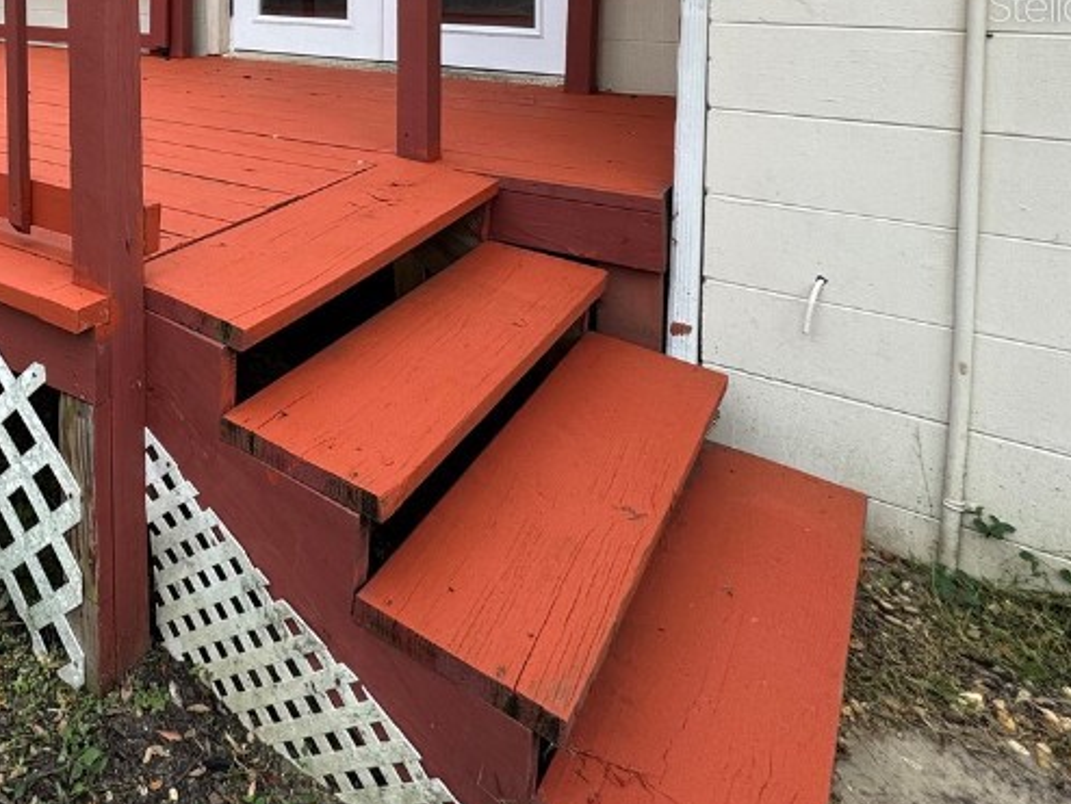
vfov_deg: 42.0
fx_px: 898
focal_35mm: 29
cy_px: 4
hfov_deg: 53.0
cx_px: 82
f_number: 2.2
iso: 40
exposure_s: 1/318
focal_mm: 2.22
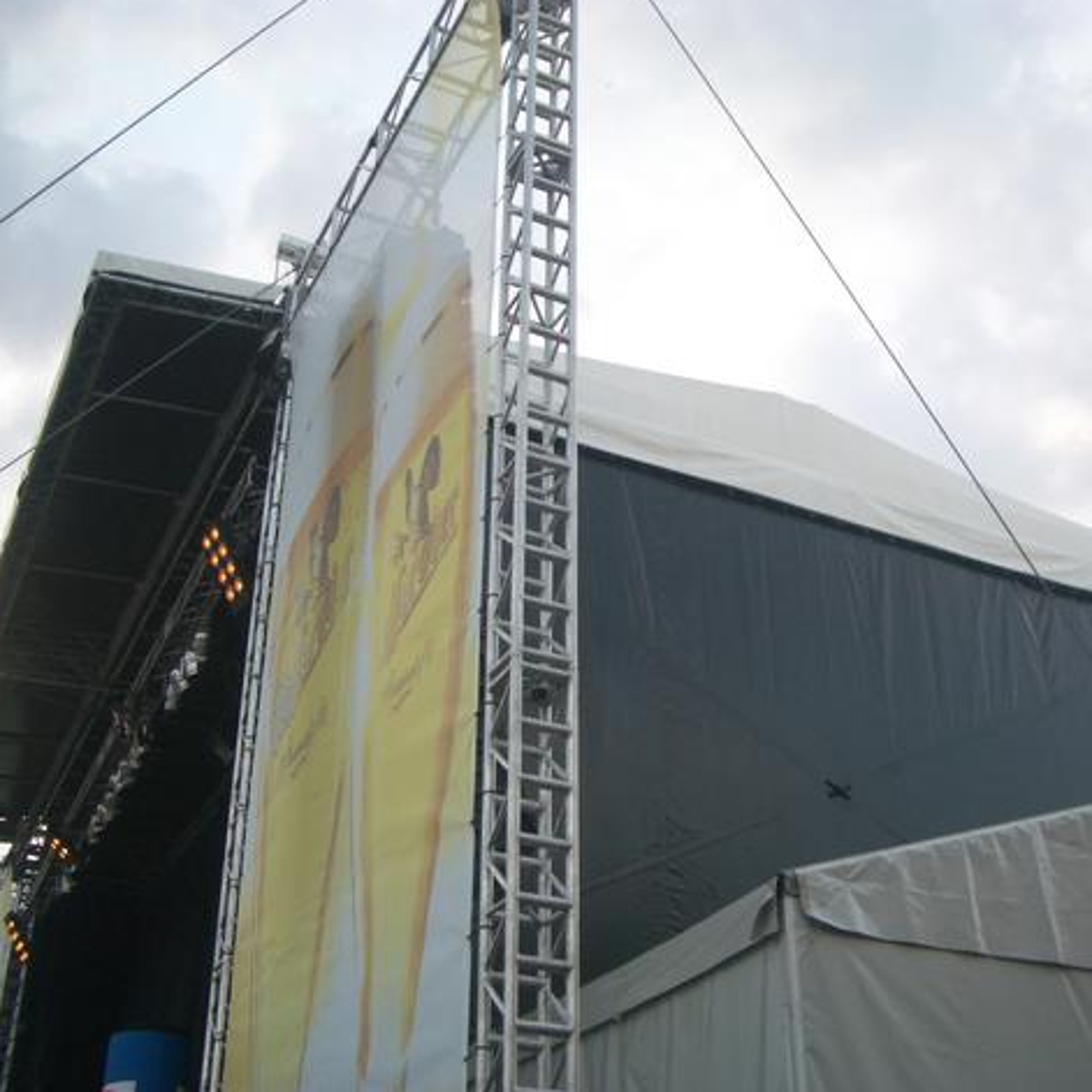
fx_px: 1499
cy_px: 543
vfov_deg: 40.0
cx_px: 647
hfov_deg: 39.9
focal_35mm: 42
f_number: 2.6
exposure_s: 1/160
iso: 50
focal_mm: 5.8
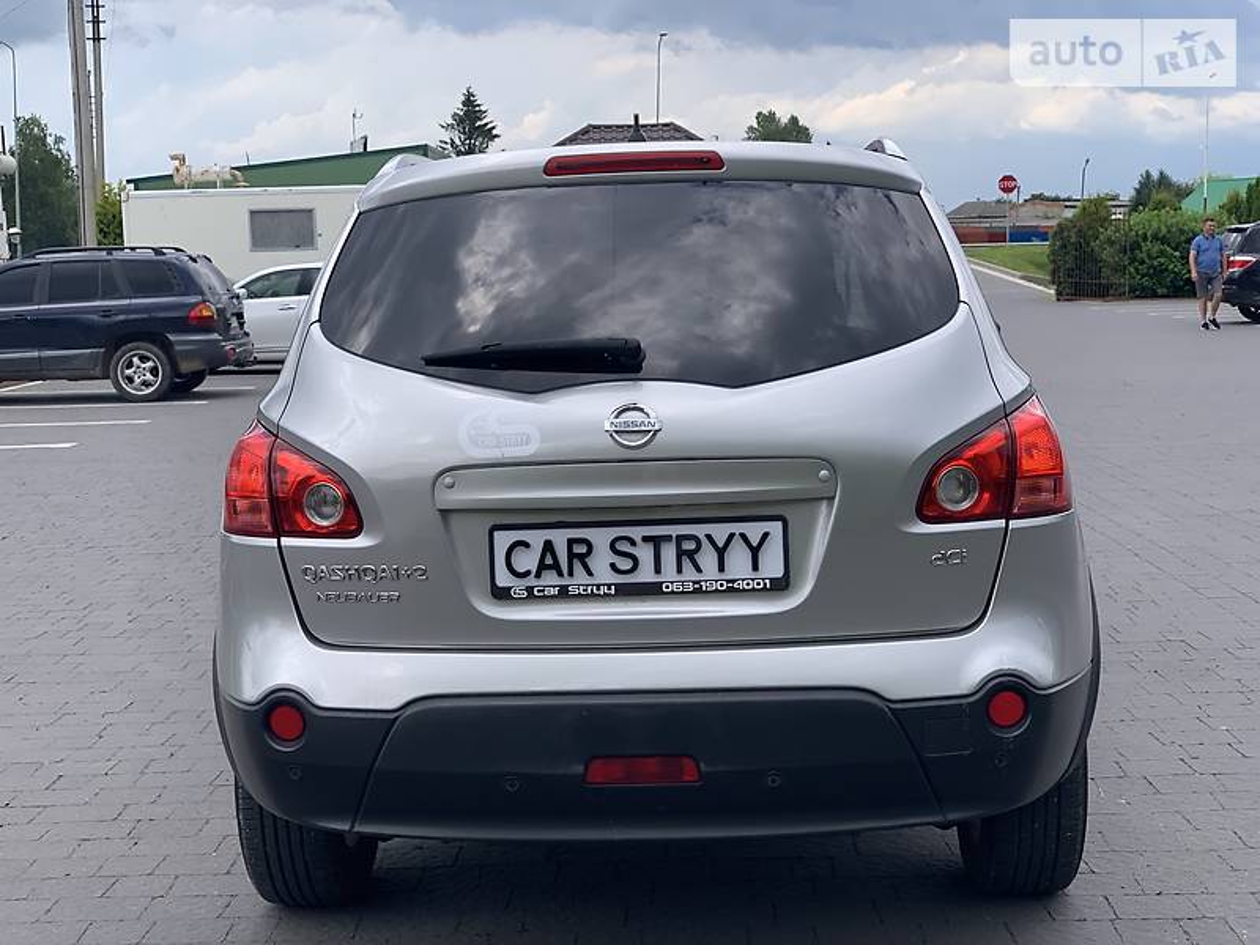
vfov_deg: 28.0
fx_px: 1893
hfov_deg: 36.8
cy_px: 472
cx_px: 630
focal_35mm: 52
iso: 16
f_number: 2.4
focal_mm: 6
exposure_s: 1/666
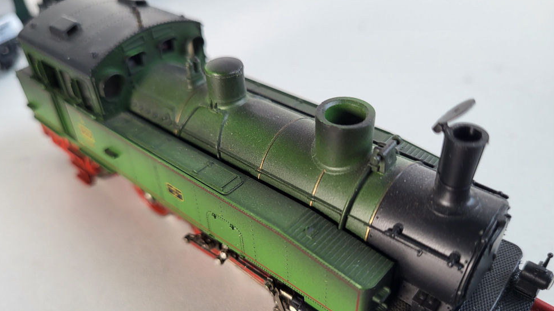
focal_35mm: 29
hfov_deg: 66.1
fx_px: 426
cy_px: 190
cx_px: 272
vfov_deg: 39.9
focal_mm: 5.4
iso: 80
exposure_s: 1/100
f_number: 1.8
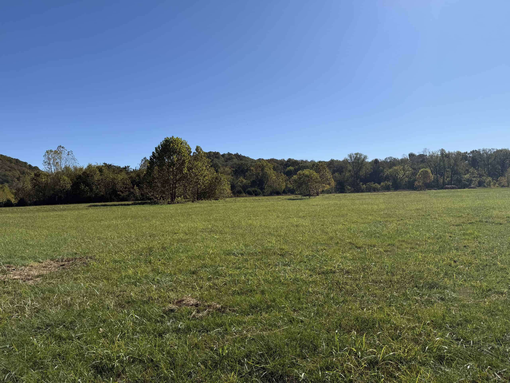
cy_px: 192
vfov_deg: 56.8
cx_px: 255
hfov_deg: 71.6
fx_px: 354
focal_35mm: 24
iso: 80
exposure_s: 1/6173
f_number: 1.78
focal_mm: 6.76
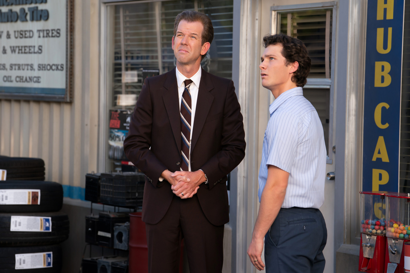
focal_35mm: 118
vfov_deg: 11.6
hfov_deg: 17.3
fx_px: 1344
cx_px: 205
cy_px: 136
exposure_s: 1/500
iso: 400
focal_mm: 118
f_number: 5
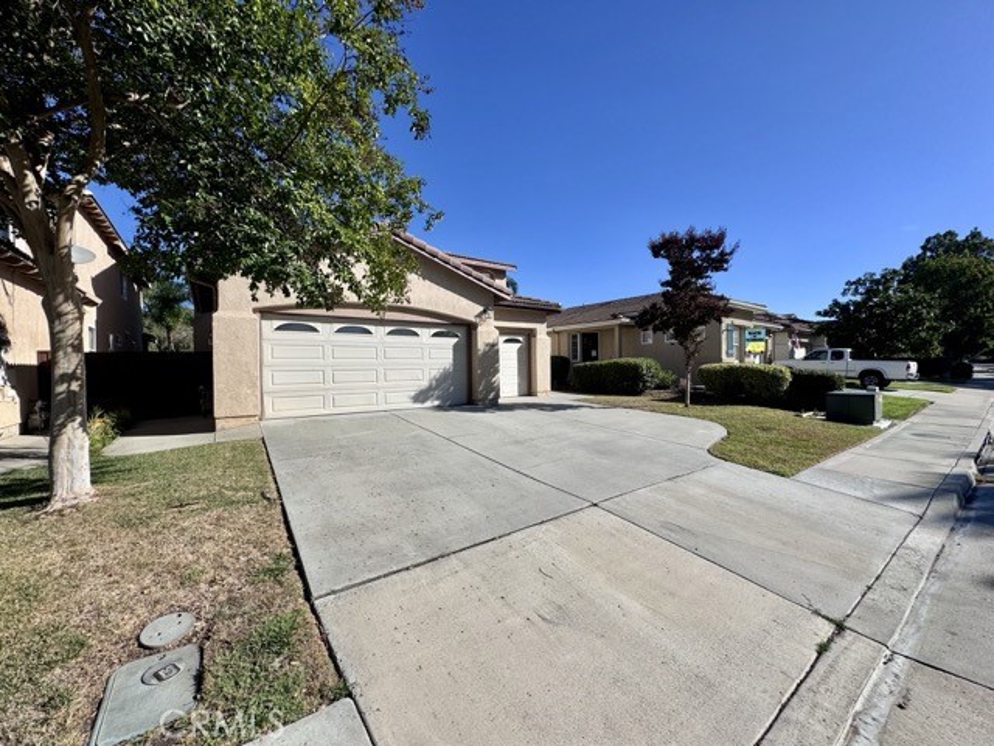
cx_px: 497
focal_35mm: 14
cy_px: 373
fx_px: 402
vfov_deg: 85.7
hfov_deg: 102.1
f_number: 2.2
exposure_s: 1/2985
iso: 40
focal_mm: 2.22
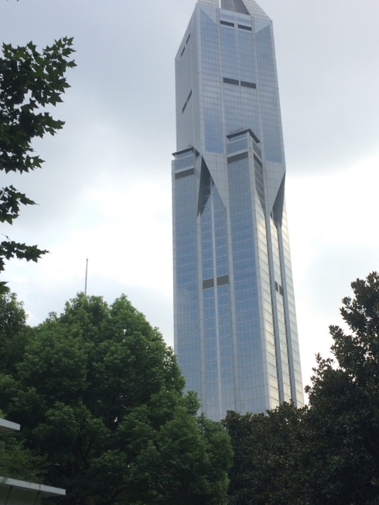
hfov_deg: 30.8
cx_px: 222
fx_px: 687
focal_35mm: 47
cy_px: 269
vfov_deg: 40.4
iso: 32
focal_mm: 4.12
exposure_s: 1/954
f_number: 2.2
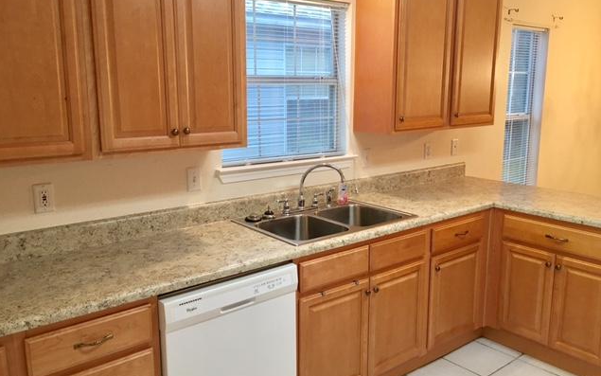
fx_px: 508
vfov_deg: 40.6
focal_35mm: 31
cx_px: 299
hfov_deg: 61.2
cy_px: 186
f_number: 2.2
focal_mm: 4.15
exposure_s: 1/15
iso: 40
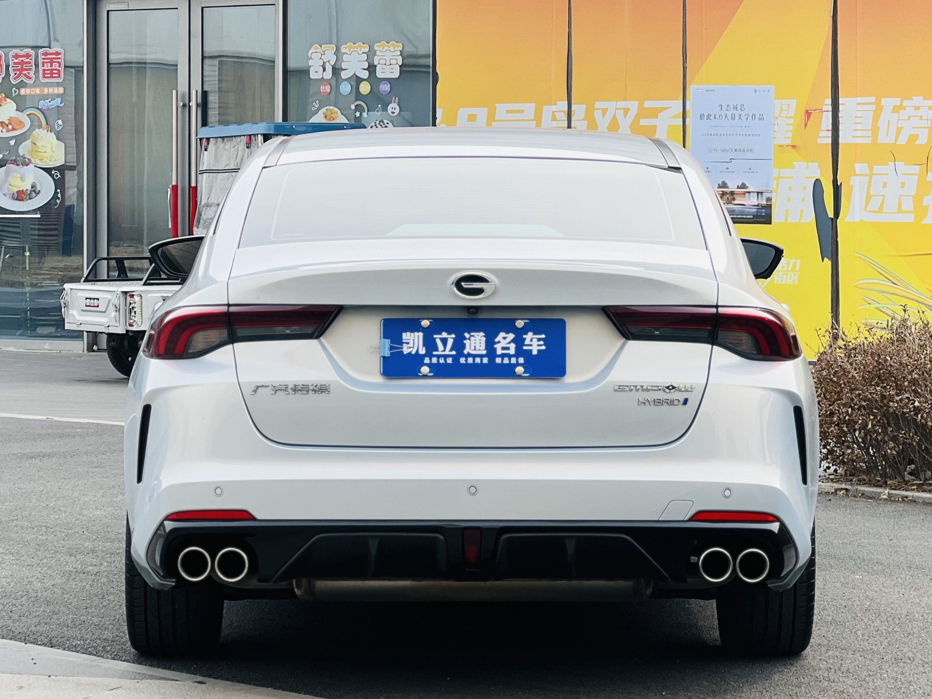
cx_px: 466
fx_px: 2073
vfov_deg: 19.1
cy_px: 350
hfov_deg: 25.3
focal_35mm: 77
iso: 25
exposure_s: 1/189
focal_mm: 9
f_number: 2.8
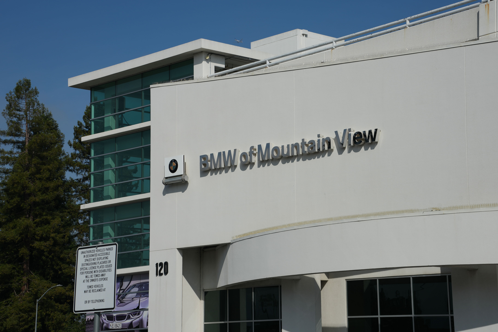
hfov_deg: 21.9
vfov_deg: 14.7
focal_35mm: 93
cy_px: 166
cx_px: 249
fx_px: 1286
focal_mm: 93
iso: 100
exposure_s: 1/500
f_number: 11
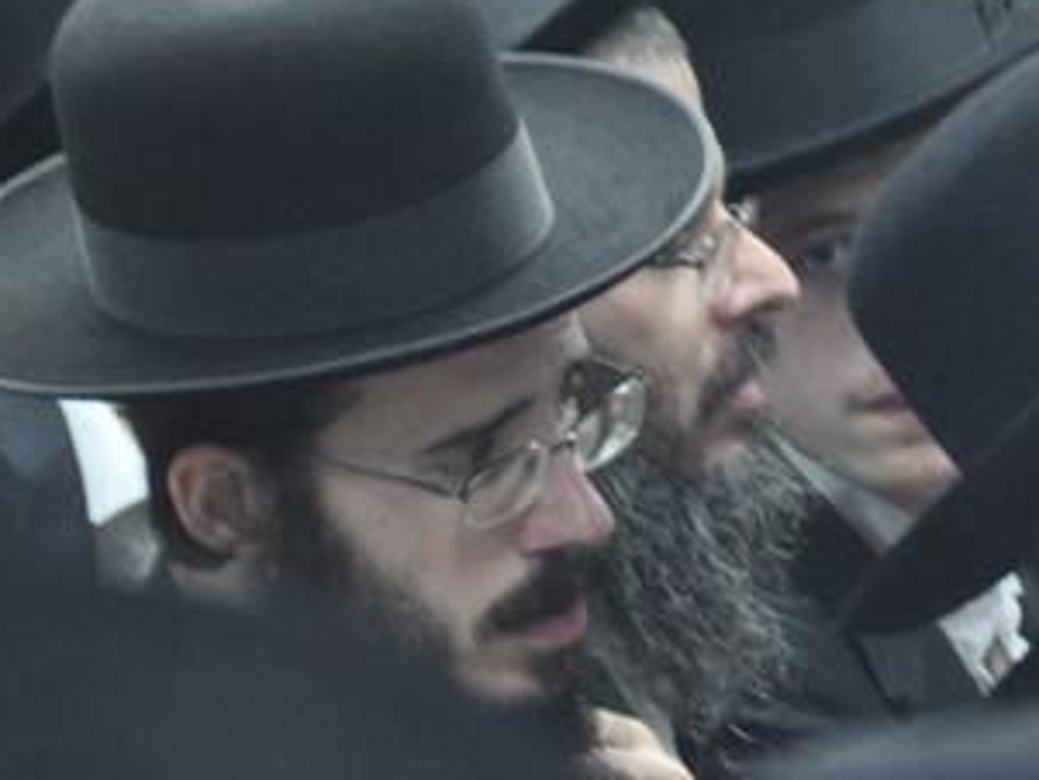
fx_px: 24982
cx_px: 973
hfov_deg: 2.4
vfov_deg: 1.8
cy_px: 76
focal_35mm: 832
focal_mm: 170
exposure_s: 1/40
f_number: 5.6
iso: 1600
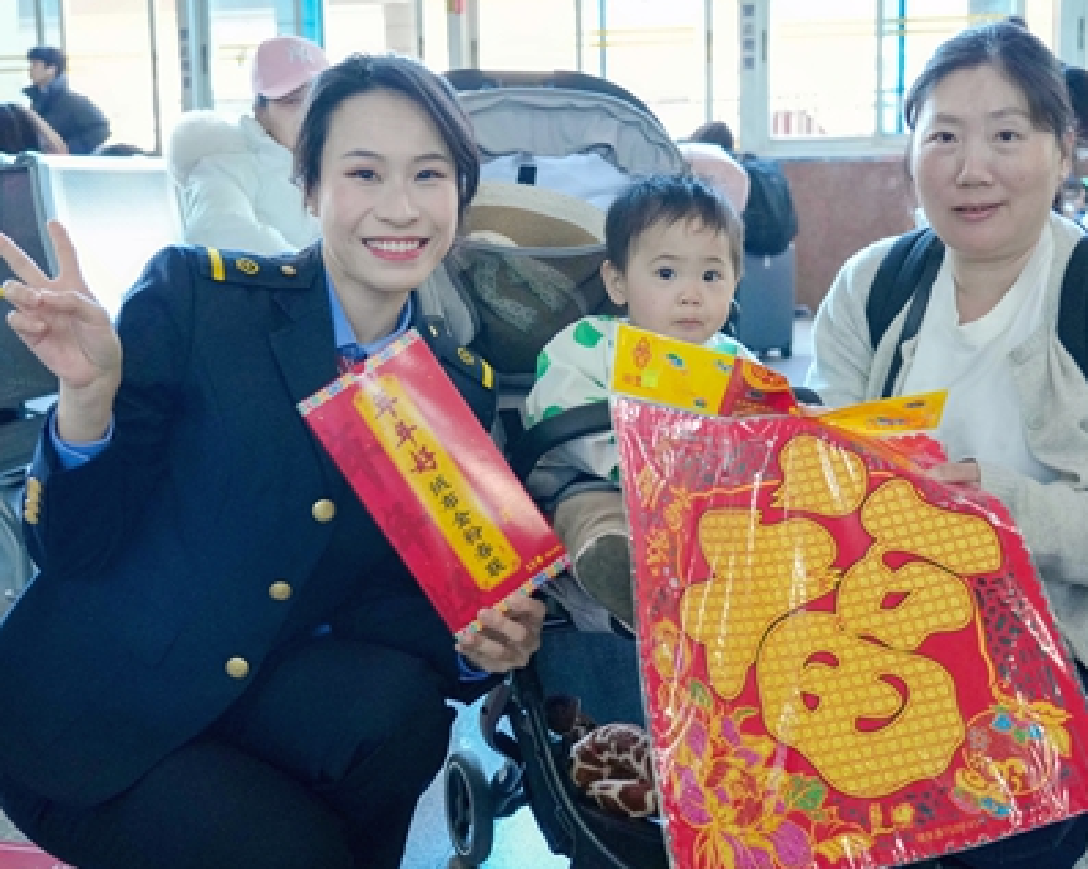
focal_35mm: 44
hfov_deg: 42.0
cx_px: 570
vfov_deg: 34.1
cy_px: 370
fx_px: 1416
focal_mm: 31
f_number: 4
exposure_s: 1/160
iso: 2500
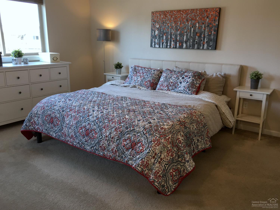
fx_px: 234
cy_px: 105
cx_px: 140
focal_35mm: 29
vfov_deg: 48.2
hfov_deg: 61.7
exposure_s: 1/30
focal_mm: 4.15
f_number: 2.2
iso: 40
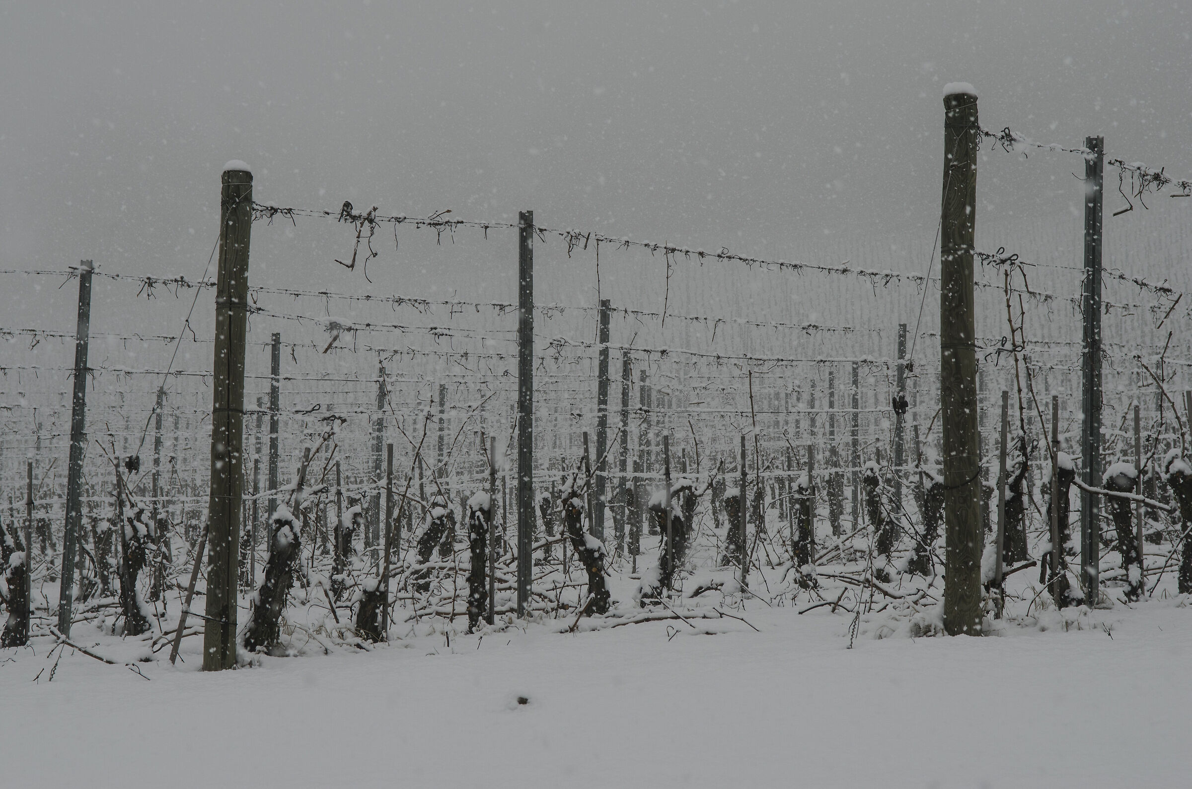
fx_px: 2726
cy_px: 394
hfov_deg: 24.7
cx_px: 596
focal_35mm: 82
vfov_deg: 16.5
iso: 160
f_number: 8
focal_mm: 55
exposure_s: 1/400
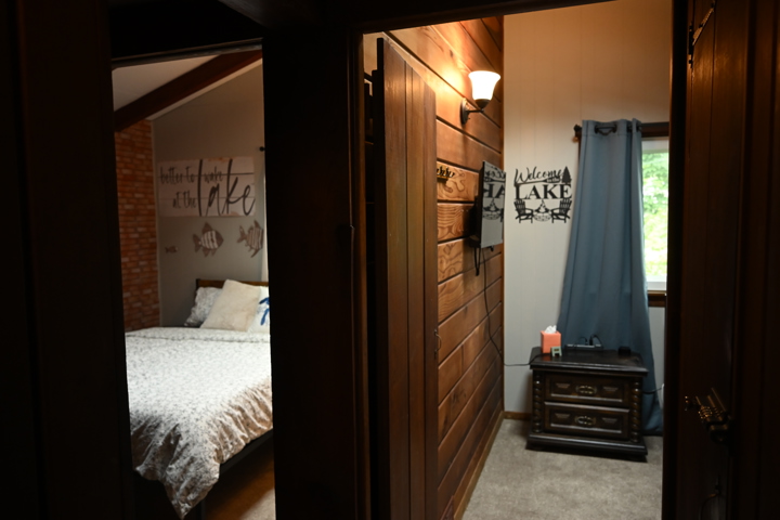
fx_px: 563
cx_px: 390
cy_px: 260
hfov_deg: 69.4
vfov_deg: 49.6
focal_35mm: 26
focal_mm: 26
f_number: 5
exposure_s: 1/100
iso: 2000
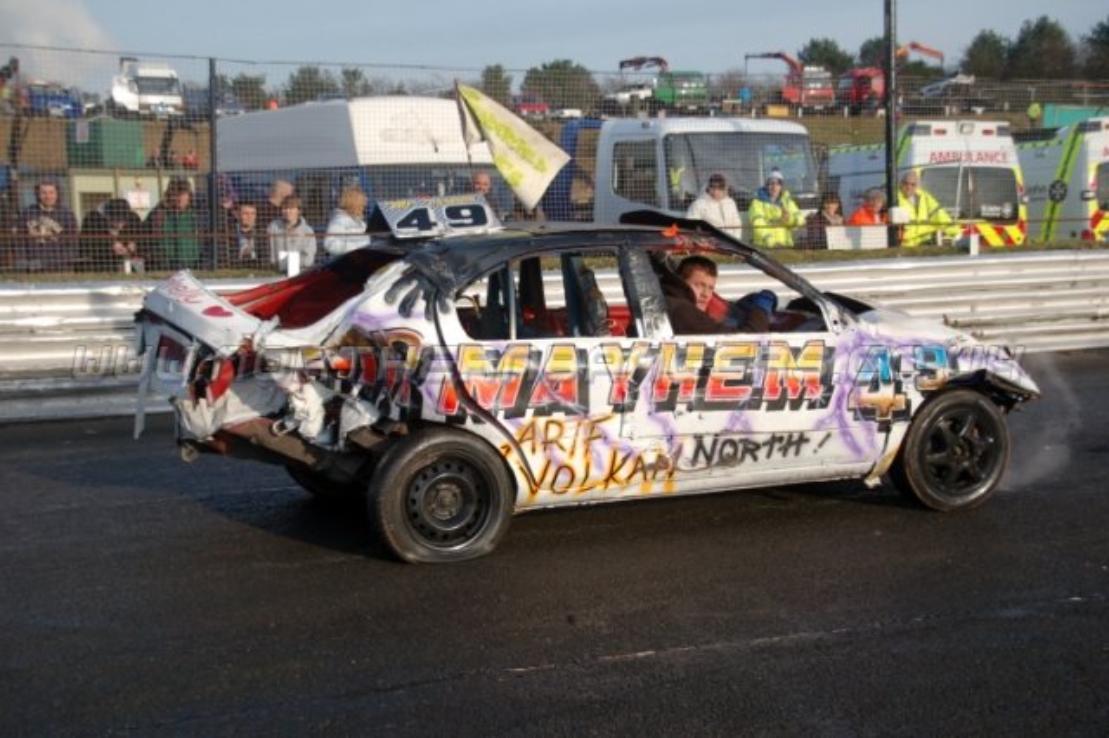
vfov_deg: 26.5
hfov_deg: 38.9
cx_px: 554
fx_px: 1570
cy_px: 369
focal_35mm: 51
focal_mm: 34
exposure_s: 1/640
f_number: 4.5
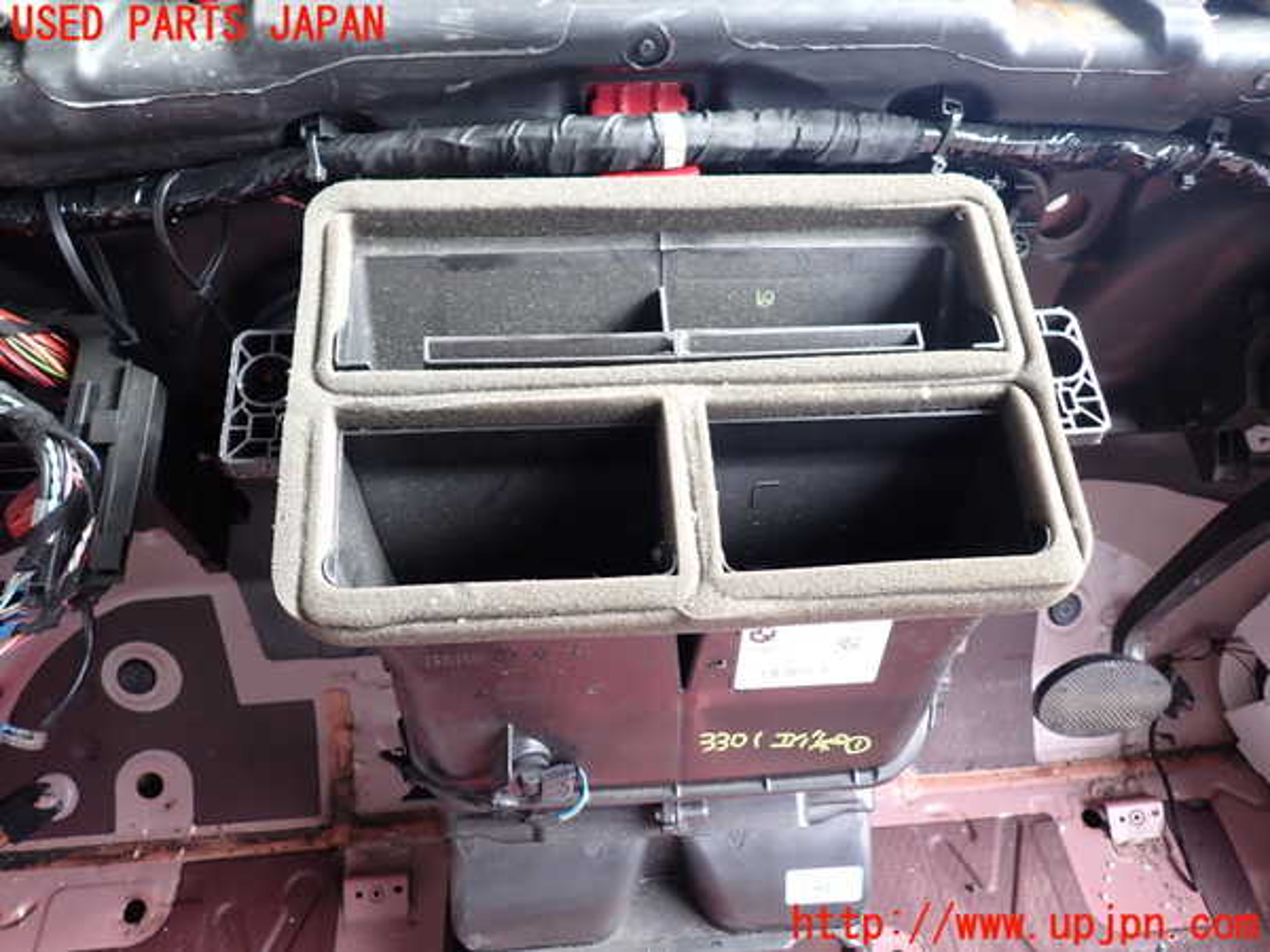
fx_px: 917
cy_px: 476
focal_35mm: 25
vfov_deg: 54.9
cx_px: 635
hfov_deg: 69.4
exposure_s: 1/60
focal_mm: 4.5
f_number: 2
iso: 160
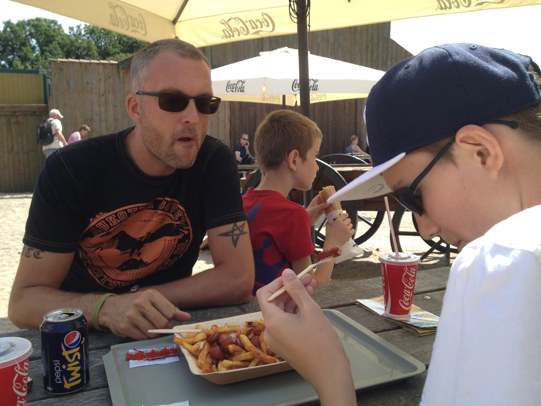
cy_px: 203
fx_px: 547
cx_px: 270
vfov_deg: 40.7
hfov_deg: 52.6
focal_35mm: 35
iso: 50
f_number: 2.4
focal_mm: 4.28
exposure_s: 1/600
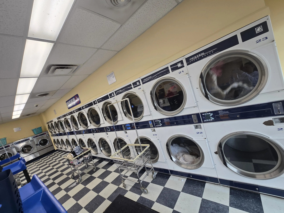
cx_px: 142
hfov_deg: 106.2
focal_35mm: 13
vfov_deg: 89.9
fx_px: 107
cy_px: 106
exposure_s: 1/60
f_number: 2.2
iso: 64
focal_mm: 2.2
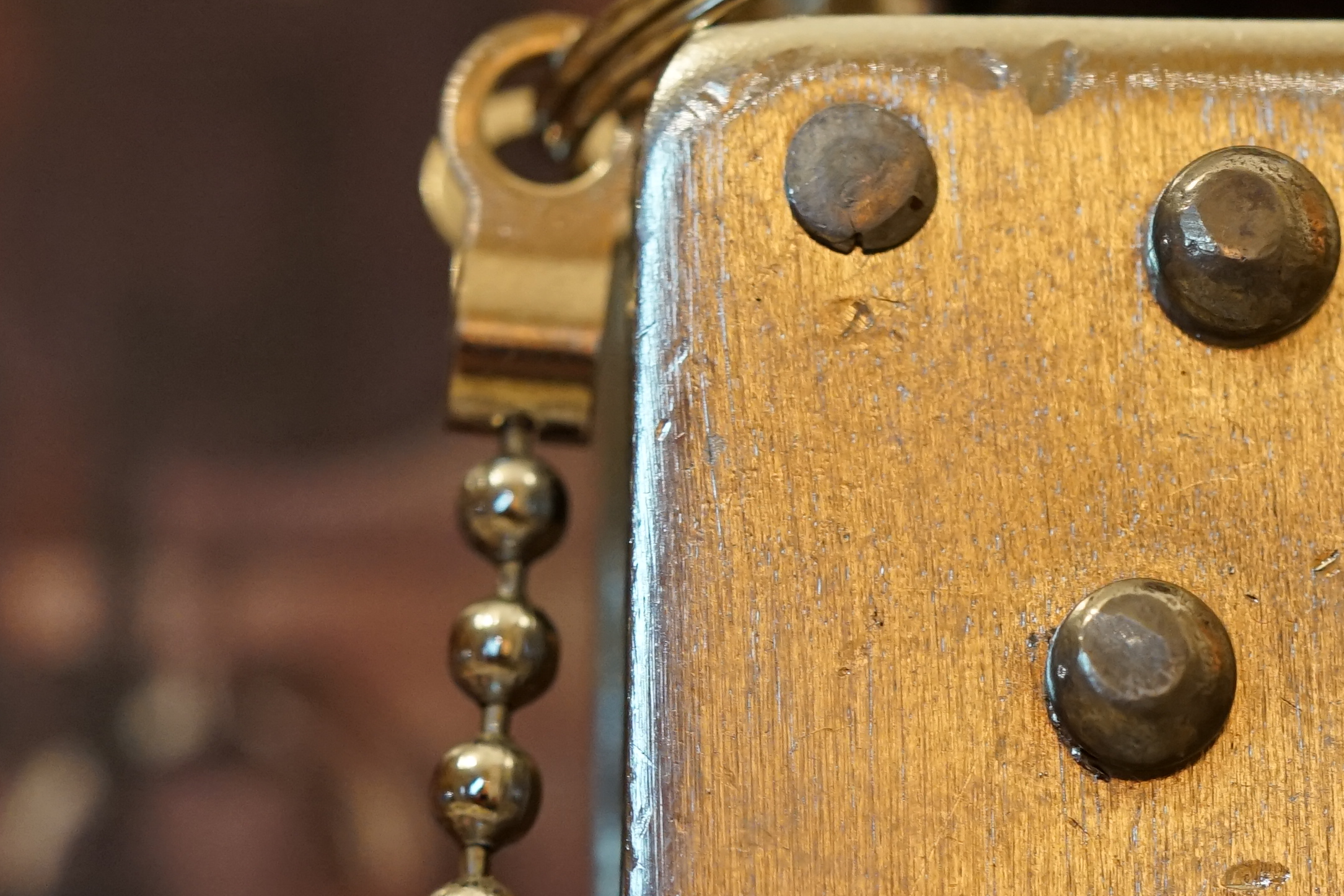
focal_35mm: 249
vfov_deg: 5.5
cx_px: 1213
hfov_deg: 8.2
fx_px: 9295
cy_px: 844
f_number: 4
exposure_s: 1/100
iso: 1600
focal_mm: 90
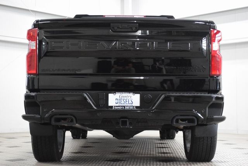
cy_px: 83
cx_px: 124
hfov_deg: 30.5
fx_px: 455
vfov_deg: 20.6
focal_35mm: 66
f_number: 5.3
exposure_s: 1/60
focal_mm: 44
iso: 3600
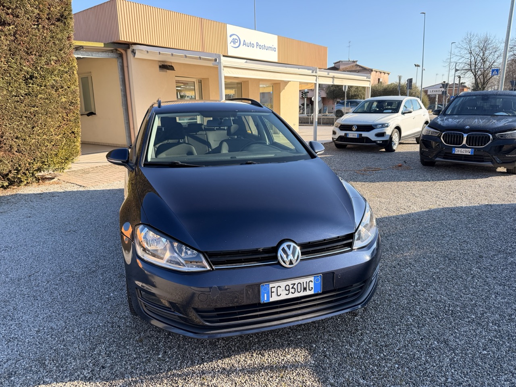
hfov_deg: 71.6
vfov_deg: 56.8
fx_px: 358
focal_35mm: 24
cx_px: 258
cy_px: 194
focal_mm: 6.76
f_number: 1.78
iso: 100
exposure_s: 1/1812
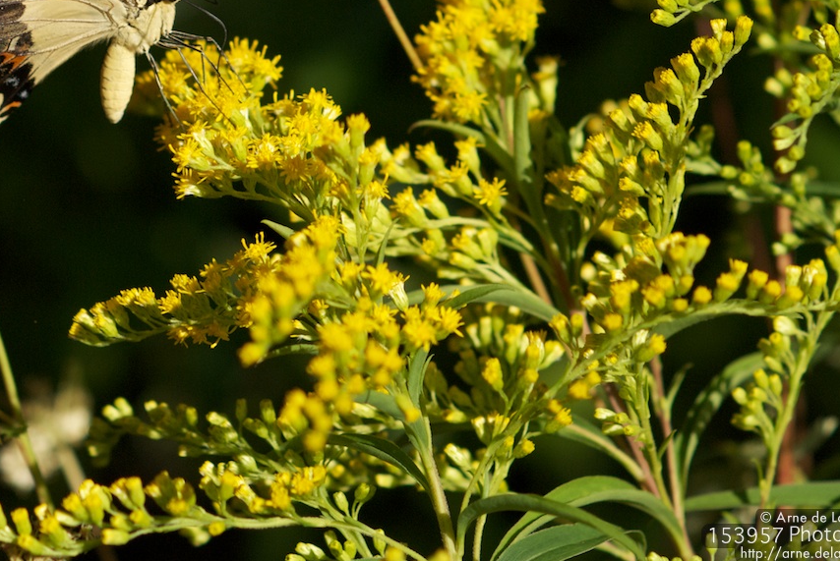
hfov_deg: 8.9
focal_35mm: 230
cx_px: 179
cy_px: 68
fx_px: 5369
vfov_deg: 6.0
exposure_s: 1/2000
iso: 320
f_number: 4
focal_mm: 85
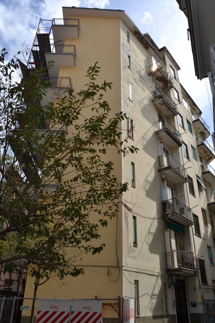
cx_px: 108
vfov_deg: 67.4
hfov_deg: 47.9
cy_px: 162
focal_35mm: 27
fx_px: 242
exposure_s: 1/200
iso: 100
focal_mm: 18
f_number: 9
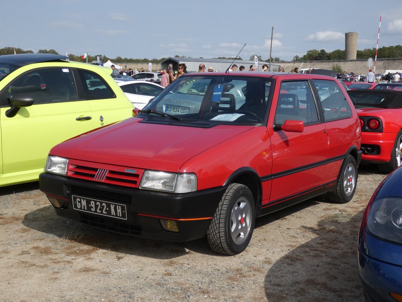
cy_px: 151
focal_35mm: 48
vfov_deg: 30.3
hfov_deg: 39.7
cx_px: 201
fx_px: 557
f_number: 3.8
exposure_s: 1/1000
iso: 80
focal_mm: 8.6
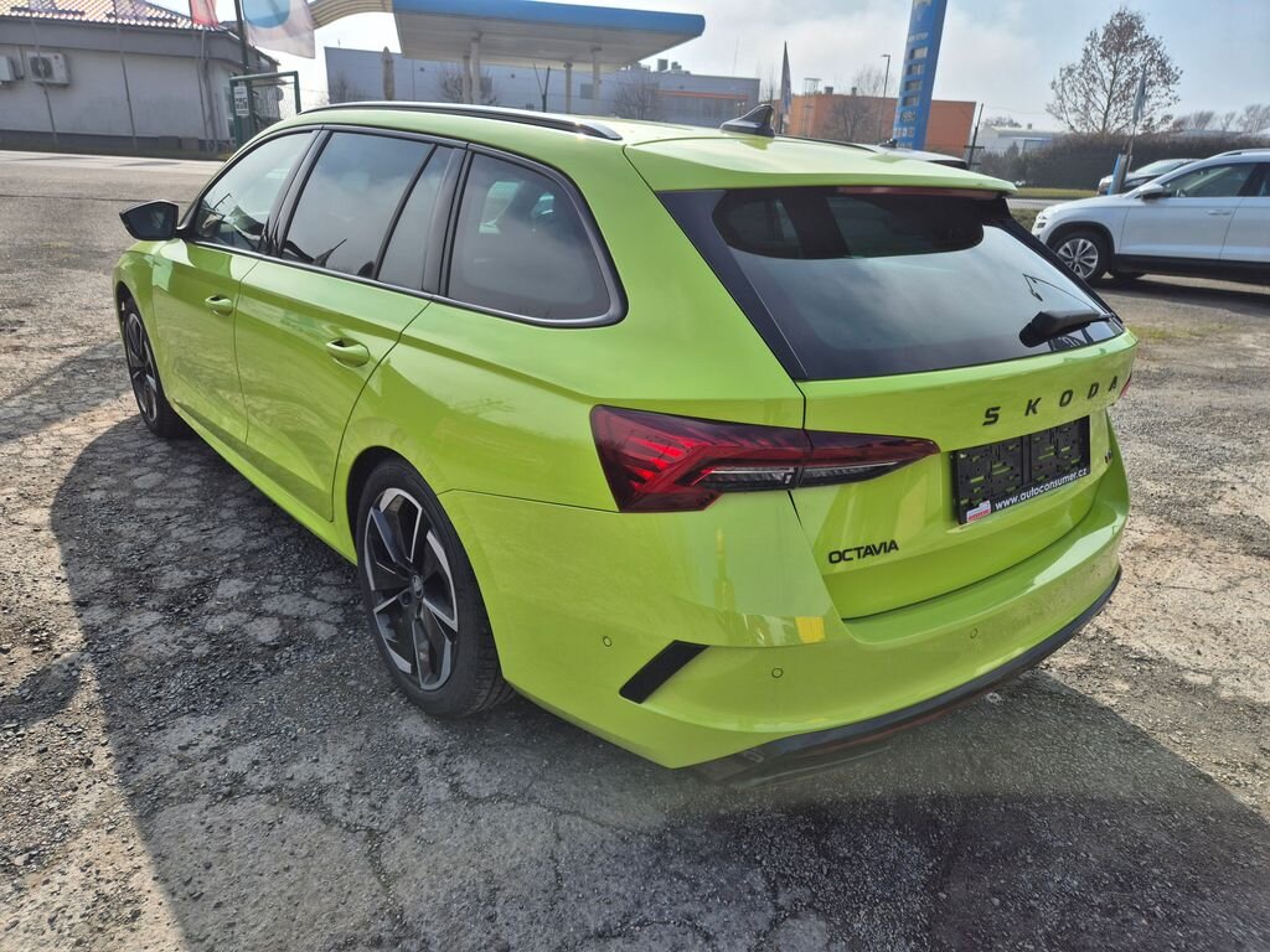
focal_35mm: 23
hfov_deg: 73.9
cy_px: 476
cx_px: 635
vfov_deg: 58.9
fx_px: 844
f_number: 1.8
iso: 25
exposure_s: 1/2408
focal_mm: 5.4
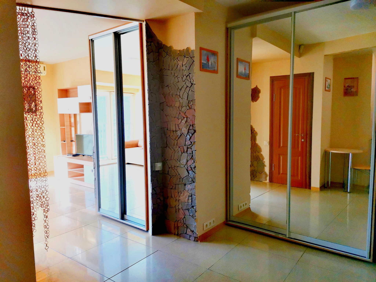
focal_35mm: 26
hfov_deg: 67.3
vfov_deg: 53.1
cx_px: 188
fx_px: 282
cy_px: 141
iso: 54
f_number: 1.8
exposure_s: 1/100
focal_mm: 4.75
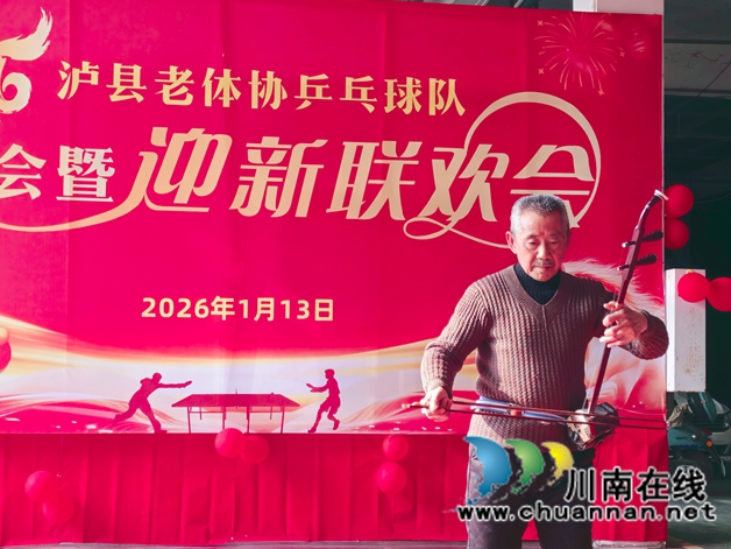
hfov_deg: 34.9
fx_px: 1161
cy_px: 274
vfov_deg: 26.6
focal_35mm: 55
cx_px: 361
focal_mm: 5.52
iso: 80
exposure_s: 1/271
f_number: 1.9
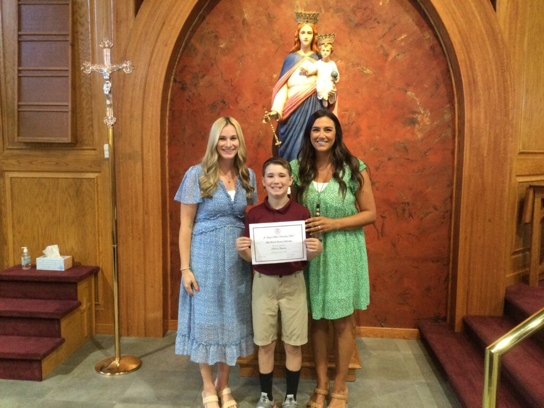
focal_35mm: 31
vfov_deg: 45.4
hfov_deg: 58.4
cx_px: 272
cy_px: 204
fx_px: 487
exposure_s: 1/17
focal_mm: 3.3
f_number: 2.4
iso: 200
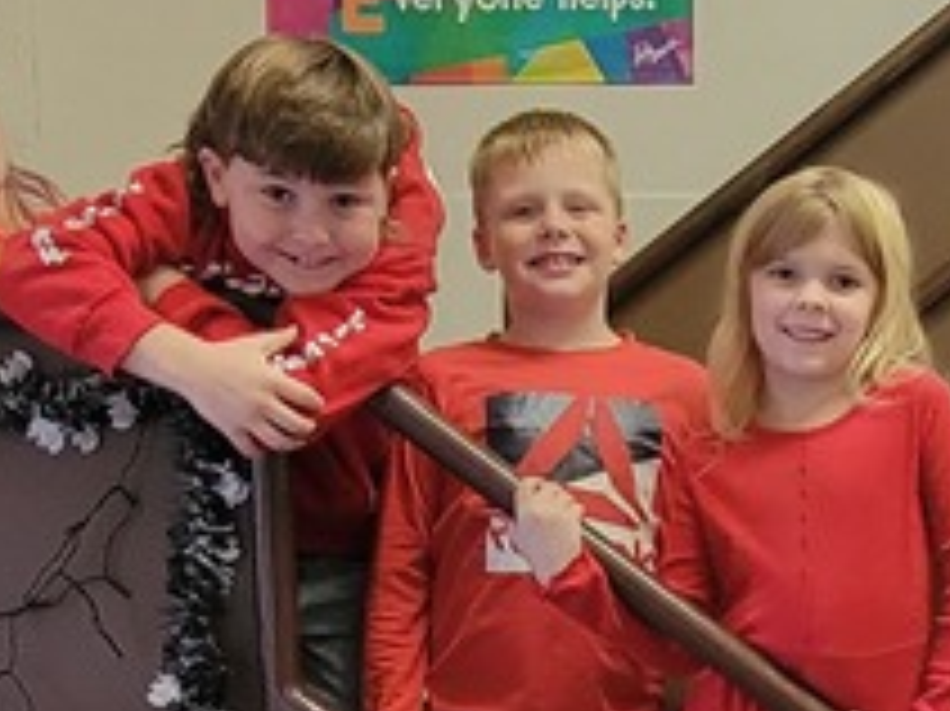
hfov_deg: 30.3
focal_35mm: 63
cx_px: 689
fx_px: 1728
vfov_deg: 21.6
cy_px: 855
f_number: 2.2
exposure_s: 1/60
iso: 400
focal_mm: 2.2
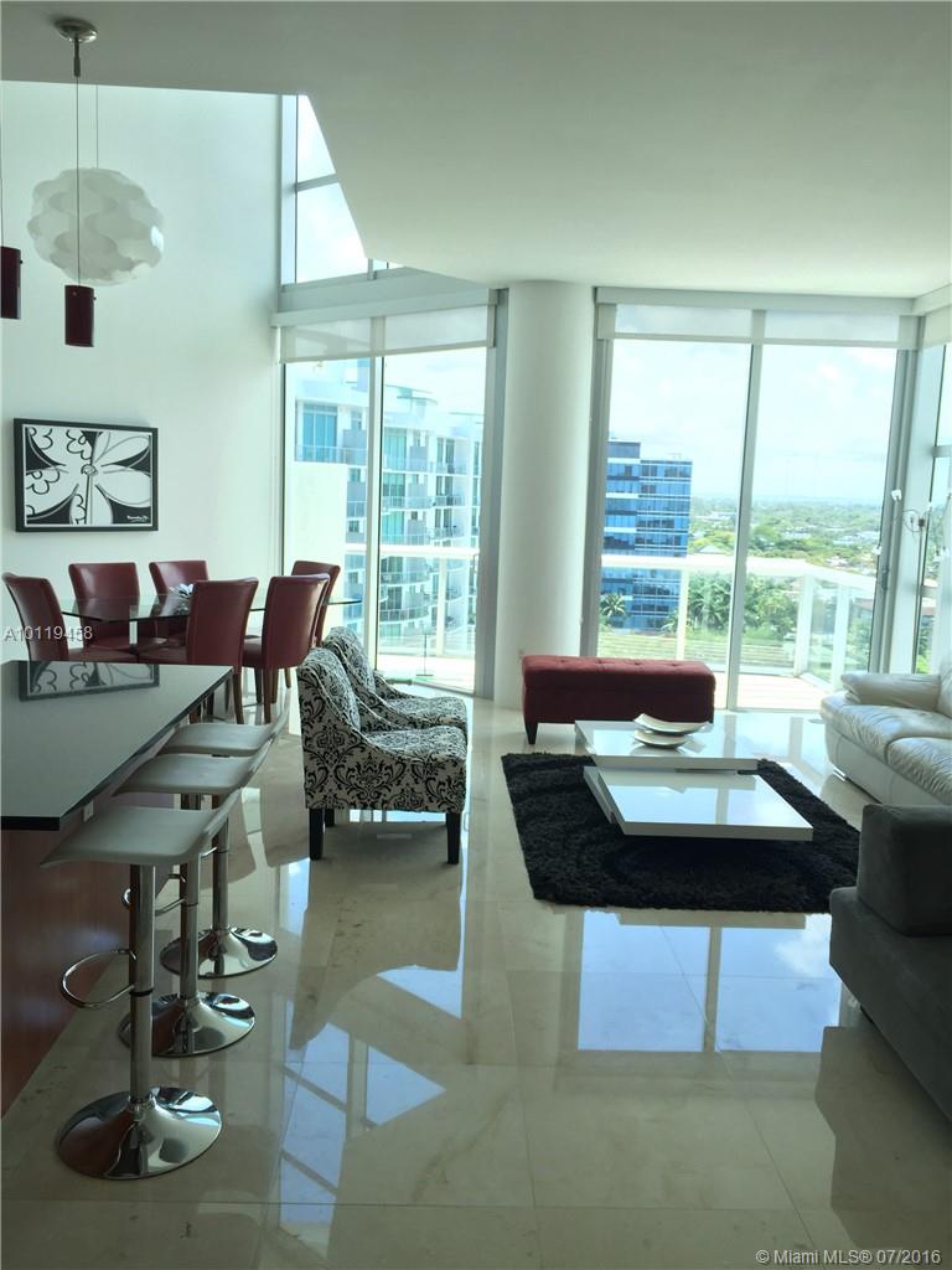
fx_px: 1063
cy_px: 635
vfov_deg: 61.7
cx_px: 476
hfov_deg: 48.2
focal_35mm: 29
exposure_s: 1/205
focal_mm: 4.15
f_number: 2.2
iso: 32
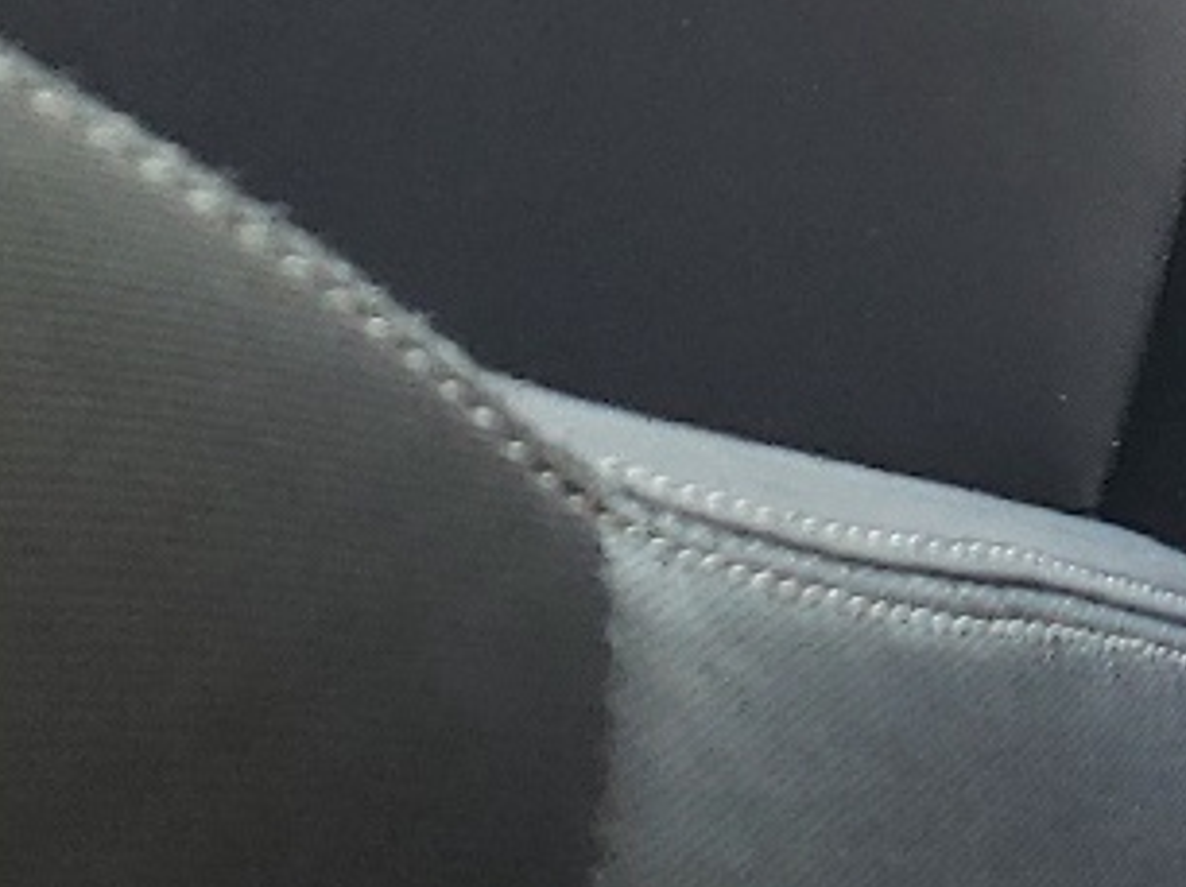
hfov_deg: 13.5
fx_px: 4656
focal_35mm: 136
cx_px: 1915
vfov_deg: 10.0
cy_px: -945
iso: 94
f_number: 1.5
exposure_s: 1/60.2
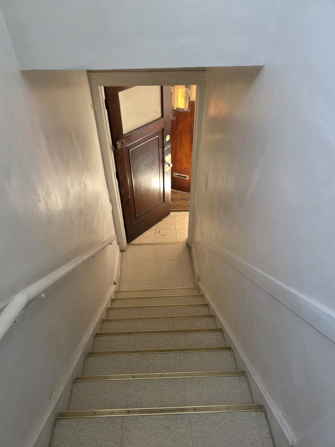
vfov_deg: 73.9
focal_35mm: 23
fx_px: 297
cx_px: 168
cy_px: 224
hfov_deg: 58.9
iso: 500
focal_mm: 6.3
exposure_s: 1/120
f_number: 1.7
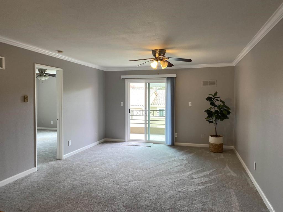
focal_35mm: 26
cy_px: 106
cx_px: 142
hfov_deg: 67.3
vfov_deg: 53.1
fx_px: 213
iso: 100
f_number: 1.8
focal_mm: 4.25
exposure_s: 1/120
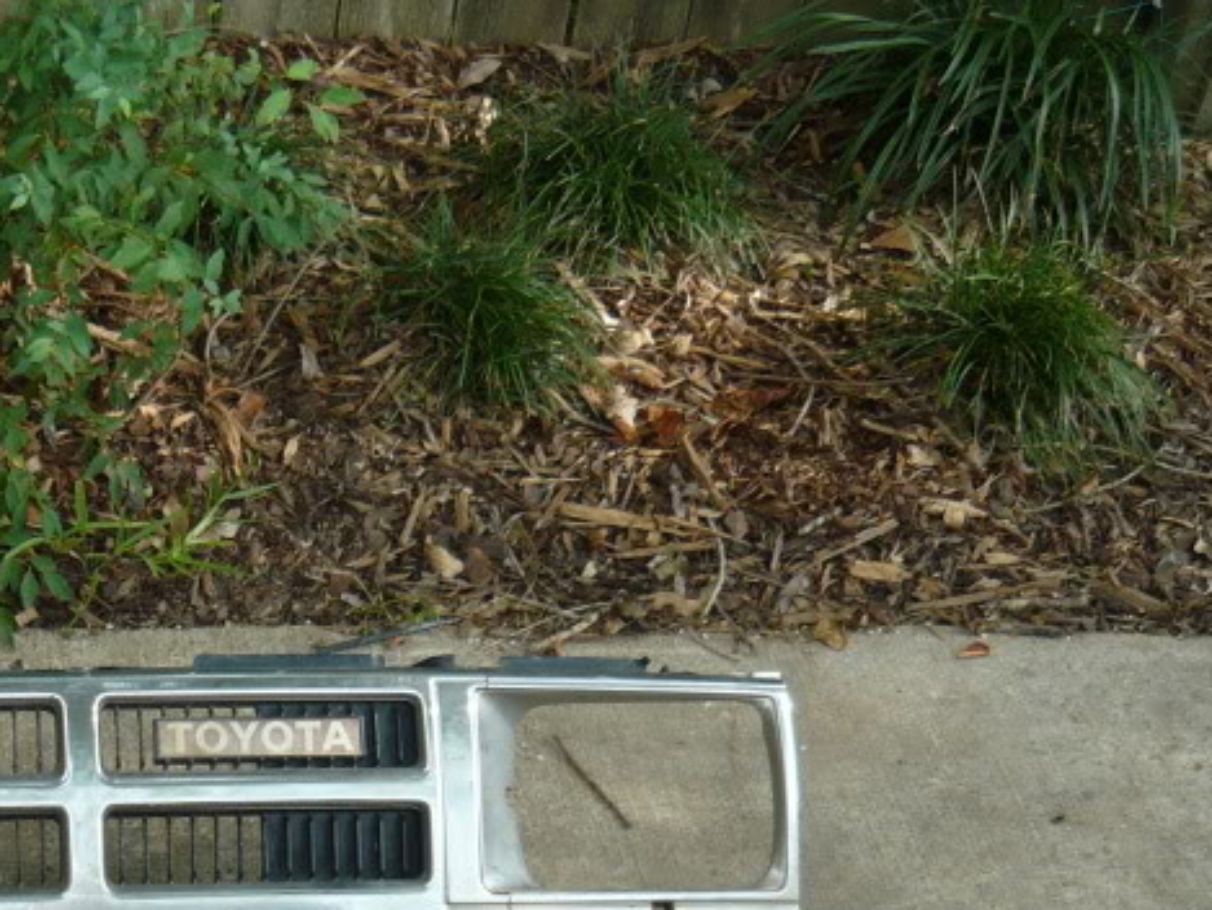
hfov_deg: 26.0
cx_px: 70
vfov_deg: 19.8
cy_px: 926
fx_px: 2522
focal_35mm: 72
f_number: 2.8
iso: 100
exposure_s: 1/320
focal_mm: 5.5
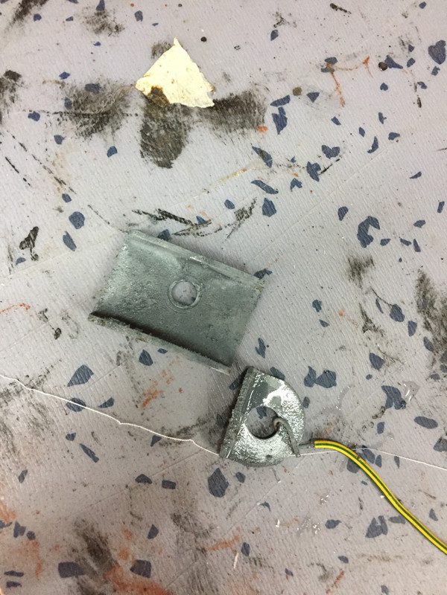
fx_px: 499
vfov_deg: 61.7
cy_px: 298
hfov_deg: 48.2
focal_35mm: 29
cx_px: 224
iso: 250
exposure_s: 1/33
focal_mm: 4.15
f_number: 2.2
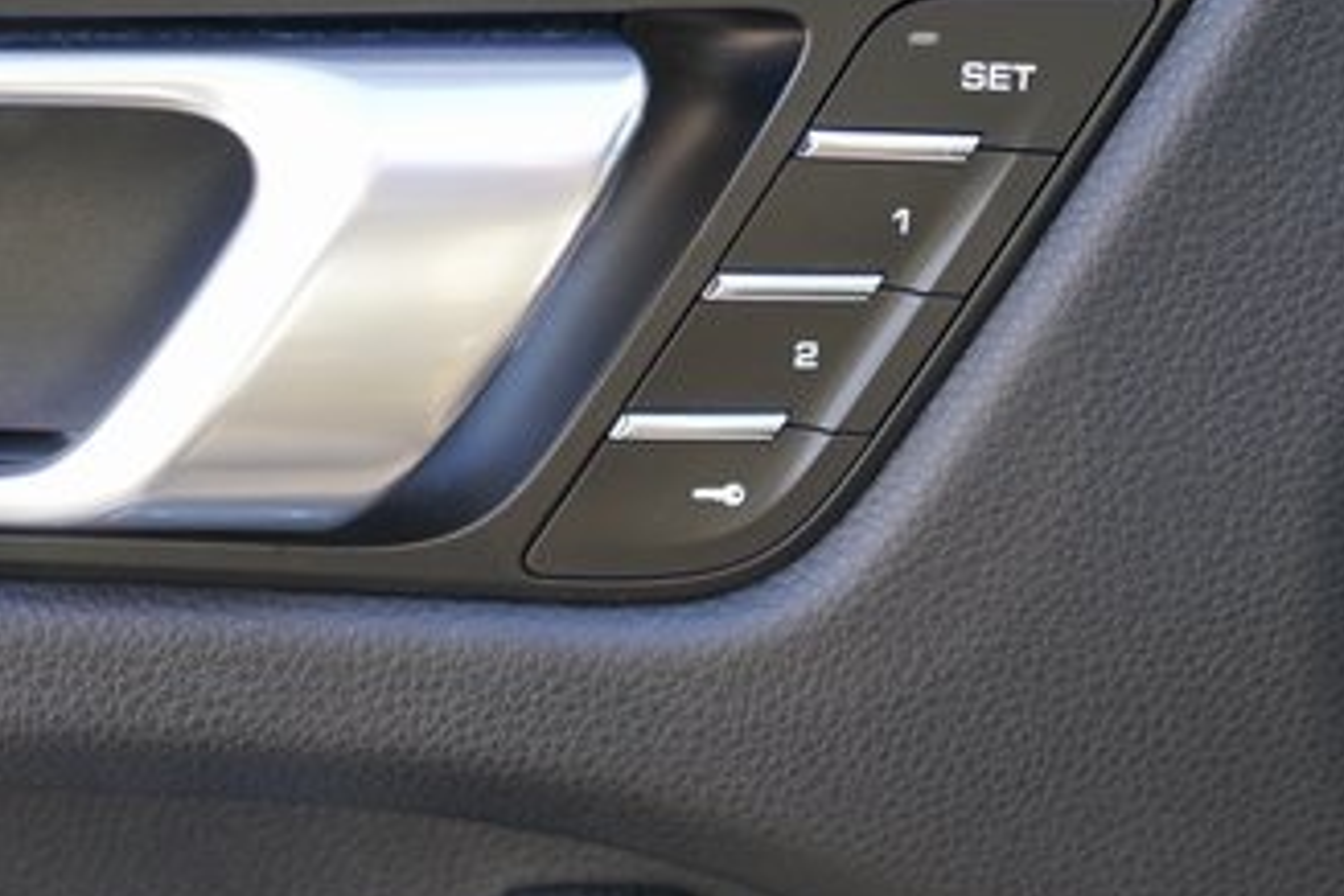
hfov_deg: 23.6
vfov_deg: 15.8
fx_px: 3210
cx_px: 752
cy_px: 249
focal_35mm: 86
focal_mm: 44
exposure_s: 1/60
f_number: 4
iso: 200
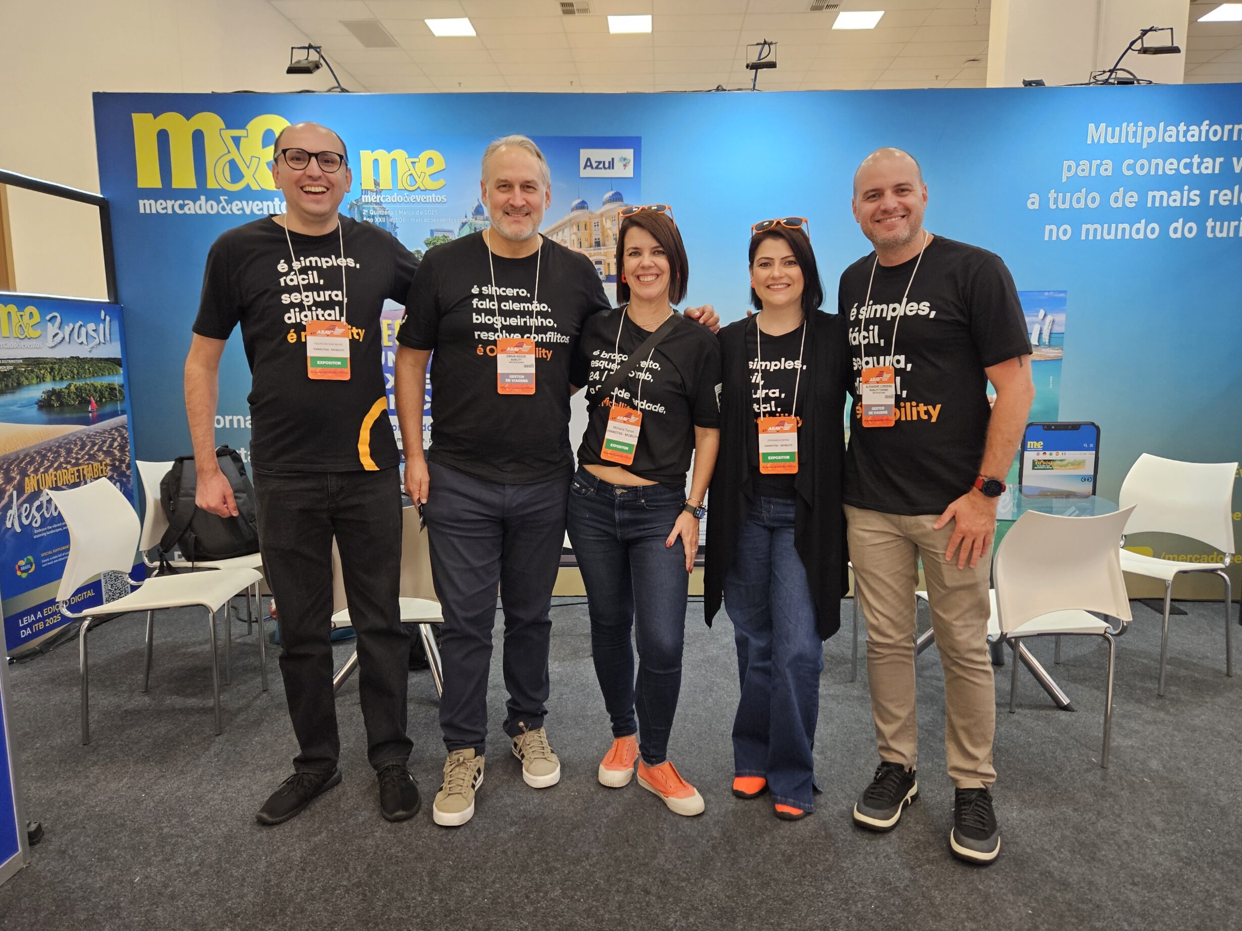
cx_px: 615
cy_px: 467
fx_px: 861
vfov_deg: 56.8
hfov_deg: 71.6
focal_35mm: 24
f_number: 1.8
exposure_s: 1/120
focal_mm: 5.4
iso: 320
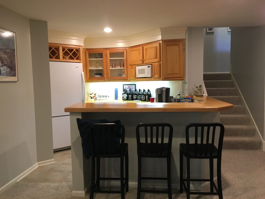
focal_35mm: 29
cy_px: 100
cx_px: 132
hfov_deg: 61.7
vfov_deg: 48.2
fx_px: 222
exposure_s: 1/30
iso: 160
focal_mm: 4.15
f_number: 2.2
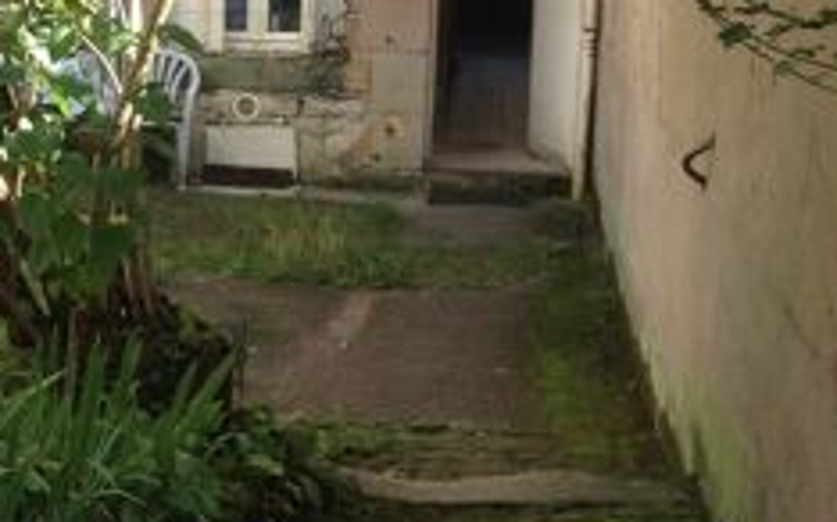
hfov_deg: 21.0
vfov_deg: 13.6
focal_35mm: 96
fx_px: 2189
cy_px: 177
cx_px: 32
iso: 25
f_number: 2.4
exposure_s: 1/223
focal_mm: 3.3
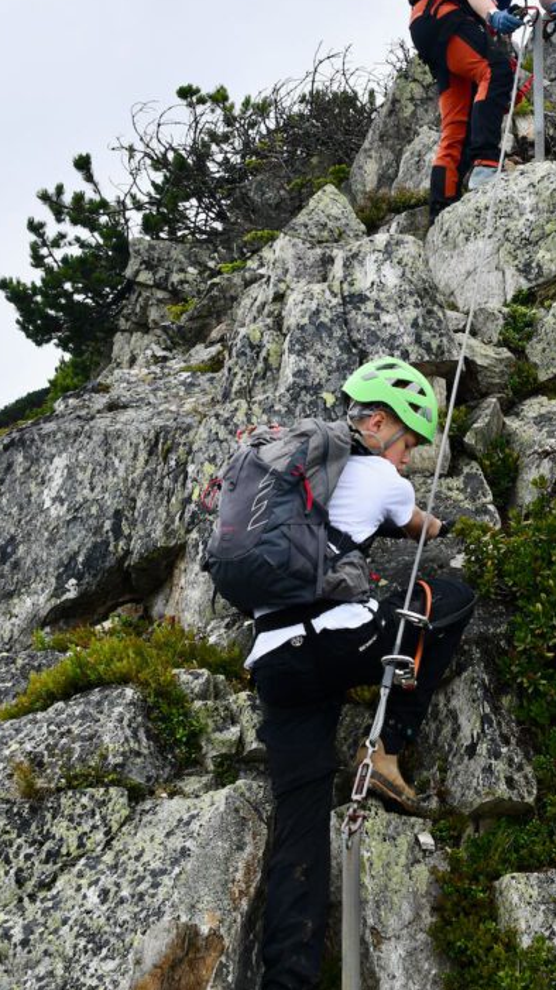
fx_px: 1810
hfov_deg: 17.2
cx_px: 503
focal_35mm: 69
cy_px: 371
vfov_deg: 30.4
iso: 200
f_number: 6.3
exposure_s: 1/250
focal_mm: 28
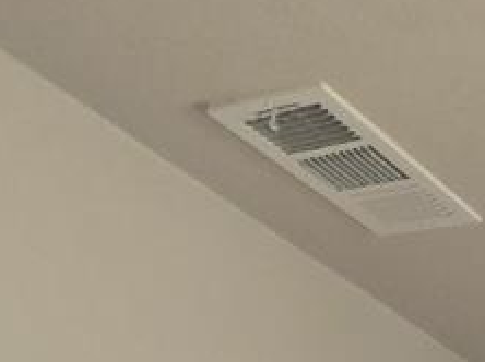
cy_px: 1211
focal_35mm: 88
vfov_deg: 9.9
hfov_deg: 17.7
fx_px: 1232
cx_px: 883
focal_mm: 2.2
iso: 125
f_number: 2.2
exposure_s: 1/60
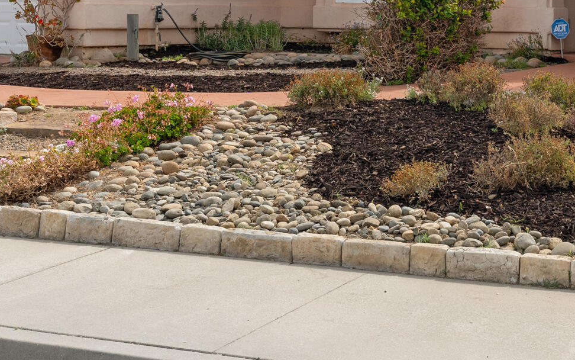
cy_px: 1
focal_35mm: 76
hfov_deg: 26.7
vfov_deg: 16.8
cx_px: 447
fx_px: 1191
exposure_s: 1/160
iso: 400
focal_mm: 29
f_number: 8
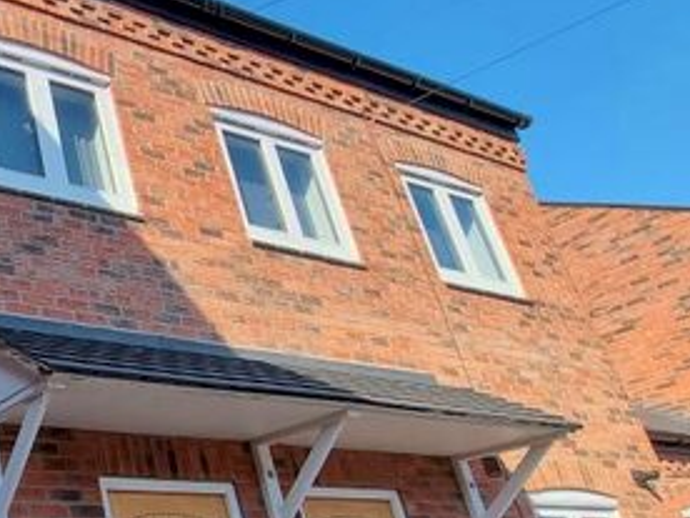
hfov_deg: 37.9
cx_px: -175
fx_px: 658
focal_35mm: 33
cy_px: 387
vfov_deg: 41.7
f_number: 2.2
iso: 50
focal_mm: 2.2
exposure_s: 1/564
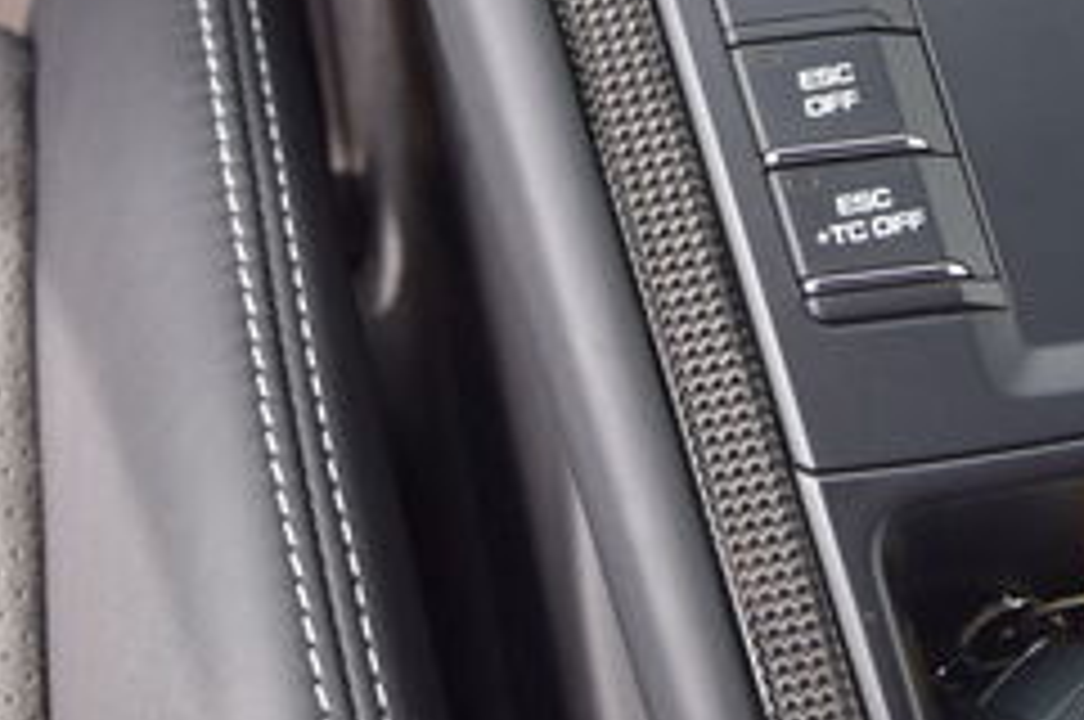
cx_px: 675
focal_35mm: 168
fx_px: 5040
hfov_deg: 12.3
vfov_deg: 8.1
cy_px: 72
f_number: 6.3
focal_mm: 35
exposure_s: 1/160
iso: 400
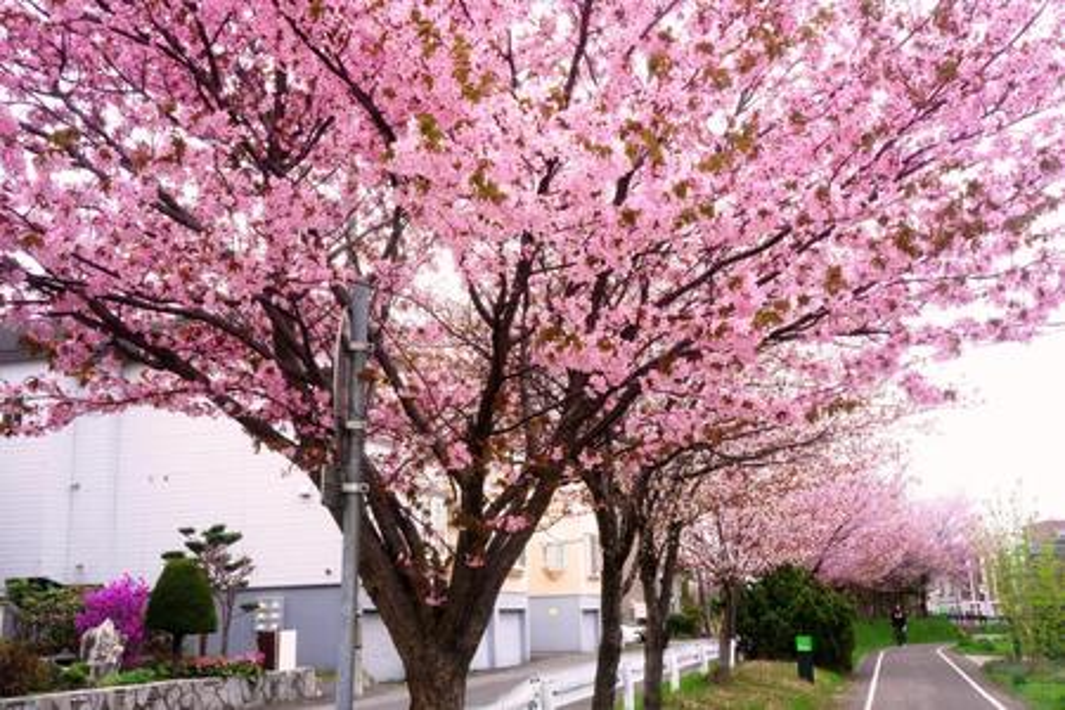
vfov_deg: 34.2
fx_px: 1154
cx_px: 532
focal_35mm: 39
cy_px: 355
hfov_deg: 49.6
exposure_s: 1/60
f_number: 8
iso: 800
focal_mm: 26
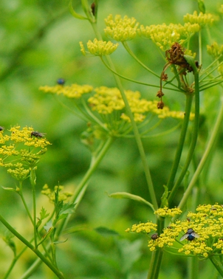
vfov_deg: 4.8
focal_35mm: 401
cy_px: 138
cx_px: 7
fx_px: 3313
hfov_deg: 3.9
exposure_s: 1/2500
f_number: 5.6
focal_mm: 105
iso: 800
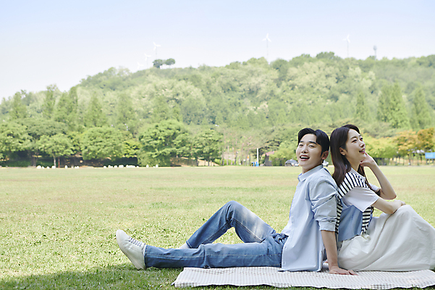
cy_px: 145
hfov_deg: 33.4
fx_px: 725
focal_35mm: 60
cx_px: 218
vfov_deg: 22.6
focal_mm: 50
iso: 160
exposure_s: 1/250
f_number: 5
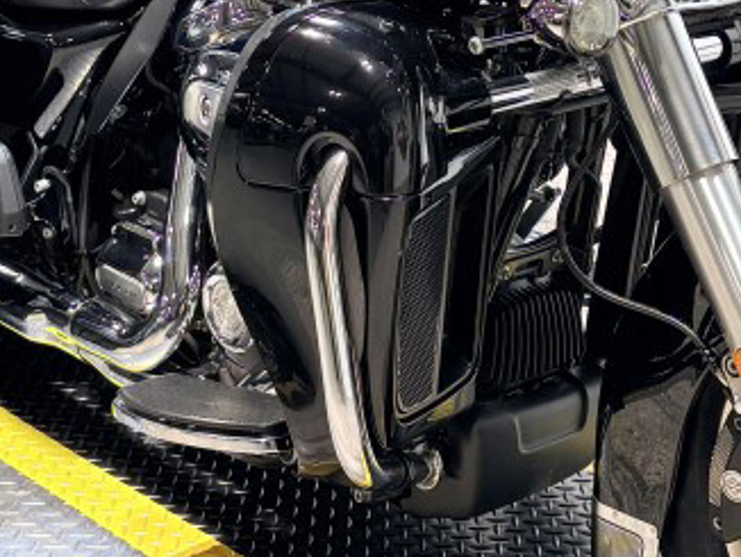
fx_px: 1821
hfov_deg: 23.0
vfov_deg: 17.3
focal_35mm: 85
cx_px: 410
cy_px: 123
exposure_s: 1/120
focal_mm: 5.96
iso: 80
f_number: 1.6
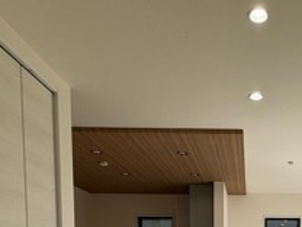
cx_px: 257
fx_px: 375
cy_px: 300
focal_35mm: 43
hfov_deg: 41.3
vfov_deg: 27.6
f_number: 2.2
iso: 80
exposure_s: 1/461
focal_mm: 2.22
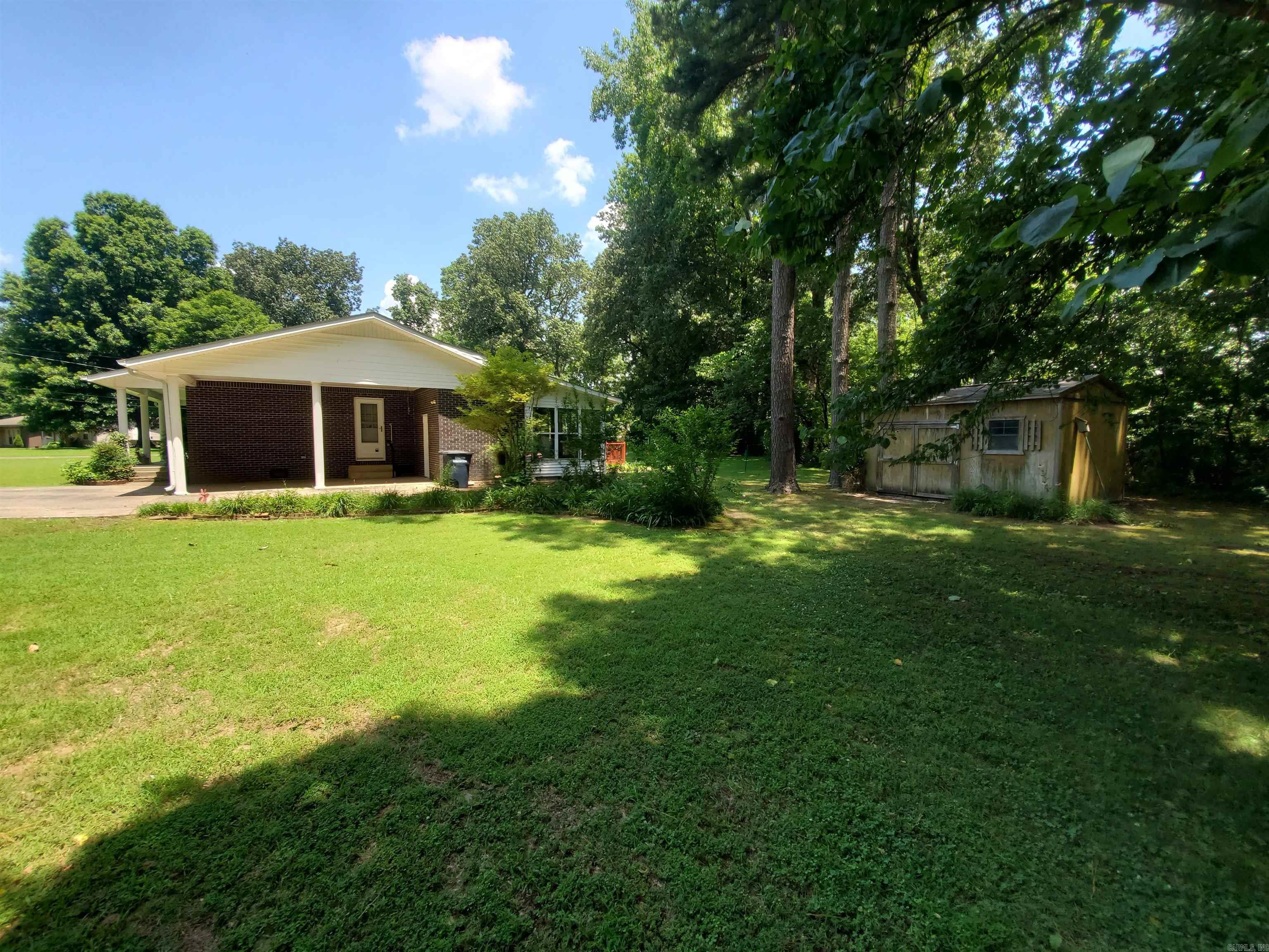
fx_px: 477
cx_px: 634
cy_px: 476
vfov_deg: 89.9
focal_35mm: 13
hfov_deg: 106.2
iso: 50
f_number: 2.2
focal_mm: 1.8
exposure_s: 1/383
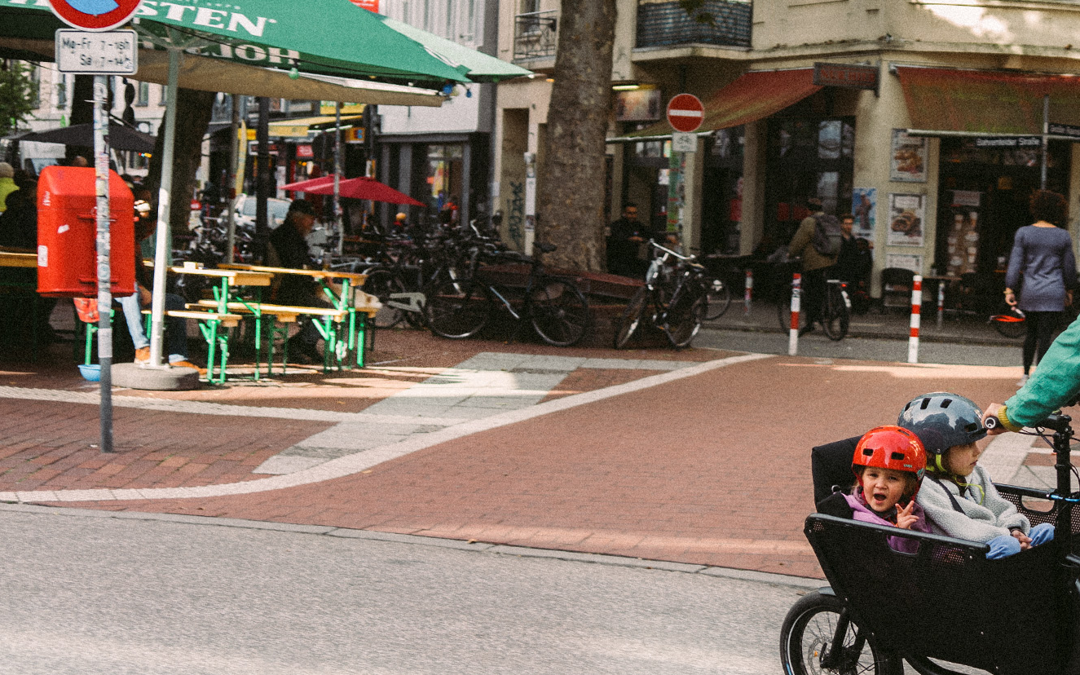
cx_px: 849
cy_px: 349
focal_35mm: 75
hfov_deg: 27.0
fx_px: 2207
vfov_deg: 17.4
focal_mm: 39
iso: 100
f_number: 10
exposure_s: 1/100
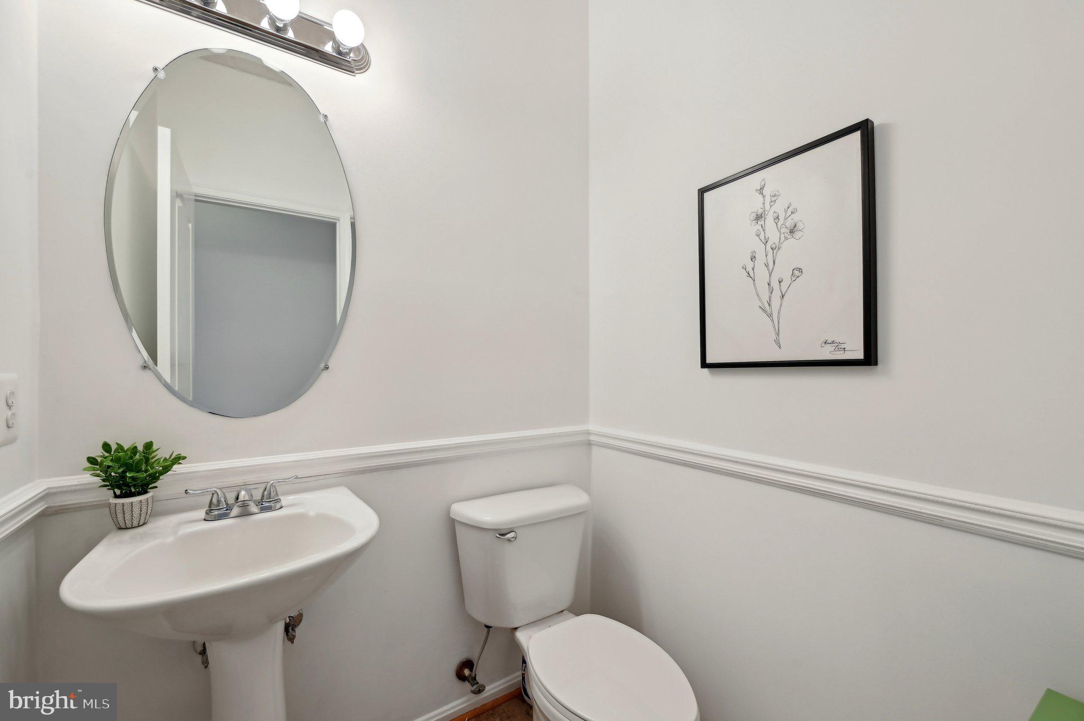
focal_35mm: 14
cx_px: 542
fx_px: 421
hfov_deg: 104.3
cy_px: 360
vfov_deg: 81.1
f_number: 8
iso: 100
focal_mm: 14
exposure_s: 1/20
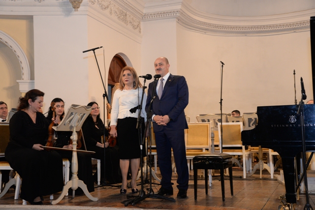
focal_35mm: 48
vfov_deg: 28.1
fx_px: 420
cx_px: 158
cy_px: 105
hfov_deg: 41.1
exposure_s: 1/125
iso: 2200
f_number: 6.3
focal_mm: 48
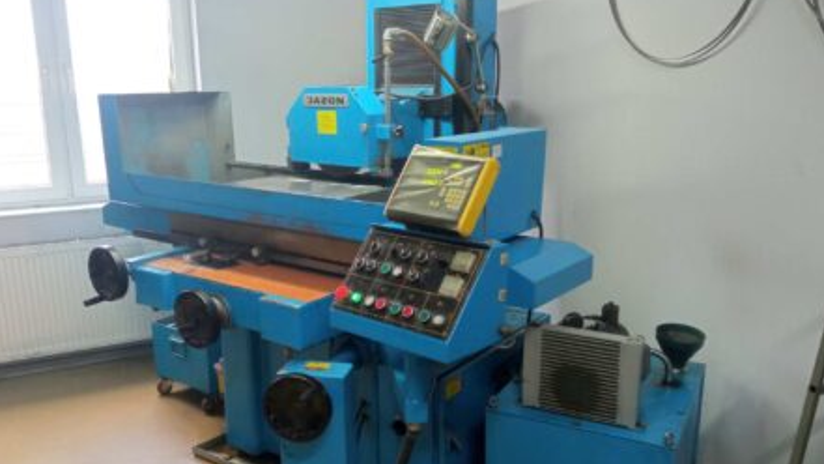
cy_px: 290
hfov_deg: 64.3
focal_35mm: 30
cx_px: 413
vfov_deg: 38.7
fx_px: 655
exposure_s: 1/30
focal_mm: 3.79
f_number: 2.2
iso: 336
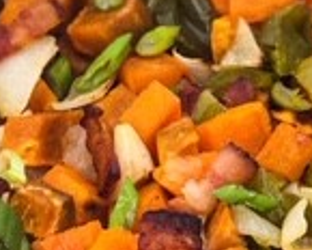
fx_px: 2272
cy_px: 300
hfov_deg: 7.9
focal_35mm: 246
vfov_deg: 6.3
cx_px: 133
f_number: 2.8
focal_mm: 6.6
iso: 20
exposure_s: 1/40
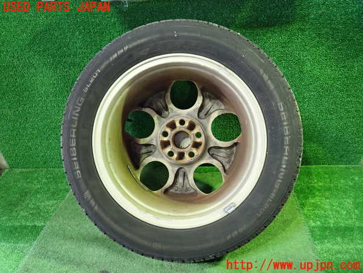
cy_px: 136
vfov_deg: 54.9
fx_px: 262
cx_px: 182
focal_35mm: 25
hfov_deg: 69.4
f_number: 2
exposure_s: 1/30
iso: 500
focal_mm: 4.5
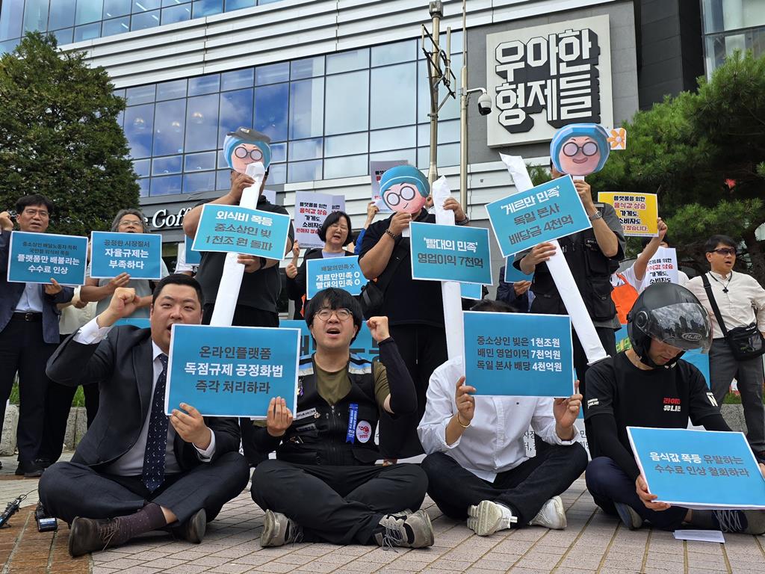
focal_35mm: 23
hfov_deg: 73.9
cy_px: 287
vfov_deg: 58.9
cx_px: 382
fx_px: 508
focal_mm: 6.3
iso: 12
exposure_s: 1/357
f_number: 1.7
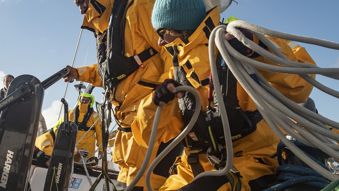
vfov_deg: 24.9
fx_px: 431
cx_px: 168
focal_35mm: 48
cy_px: 73
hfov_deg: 42.9
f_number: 10
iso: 100
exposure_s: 1/400
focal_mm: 24
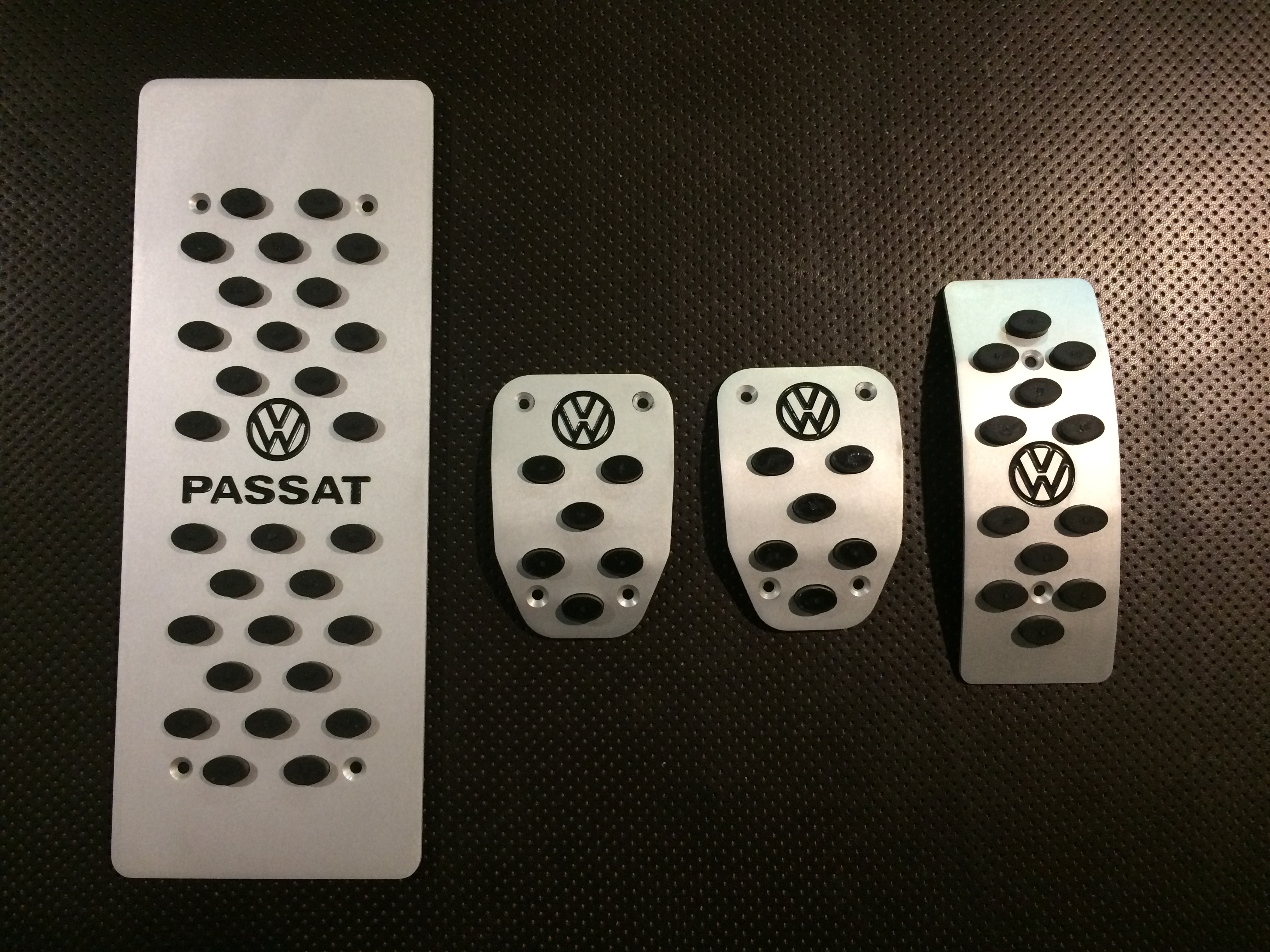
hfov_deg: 61.7
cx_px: 635
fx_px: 1064
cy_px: 476
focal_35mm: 29
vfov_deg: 48.2
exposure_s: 1/33
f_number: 2.2
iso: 320
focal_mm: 4.15
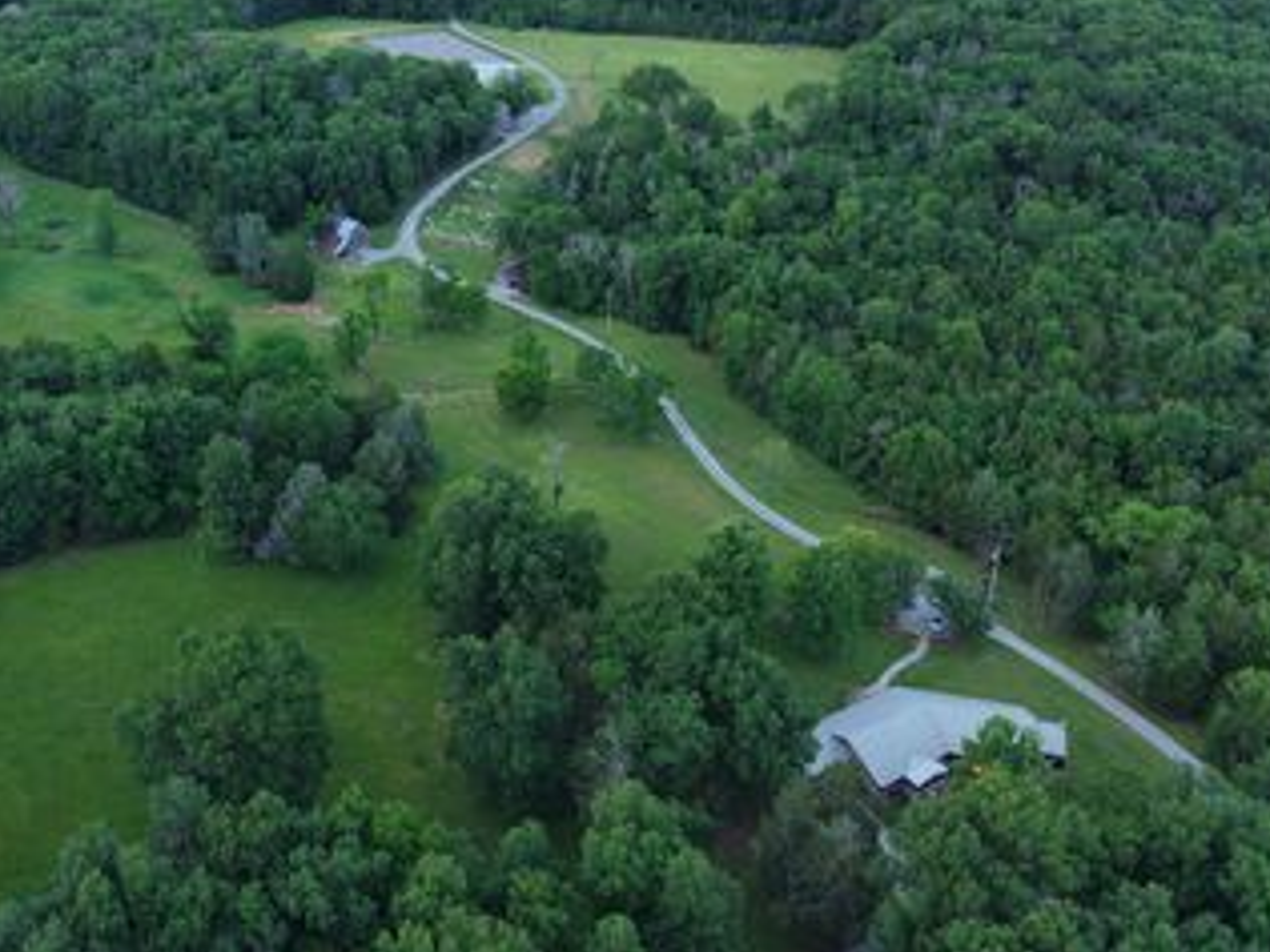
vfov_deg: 37.5
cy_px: 360
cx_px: 474
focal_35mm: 38
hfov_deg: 48.5
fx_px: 1394
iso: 100
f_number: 1.8
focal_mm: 8.67
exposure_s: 1/15
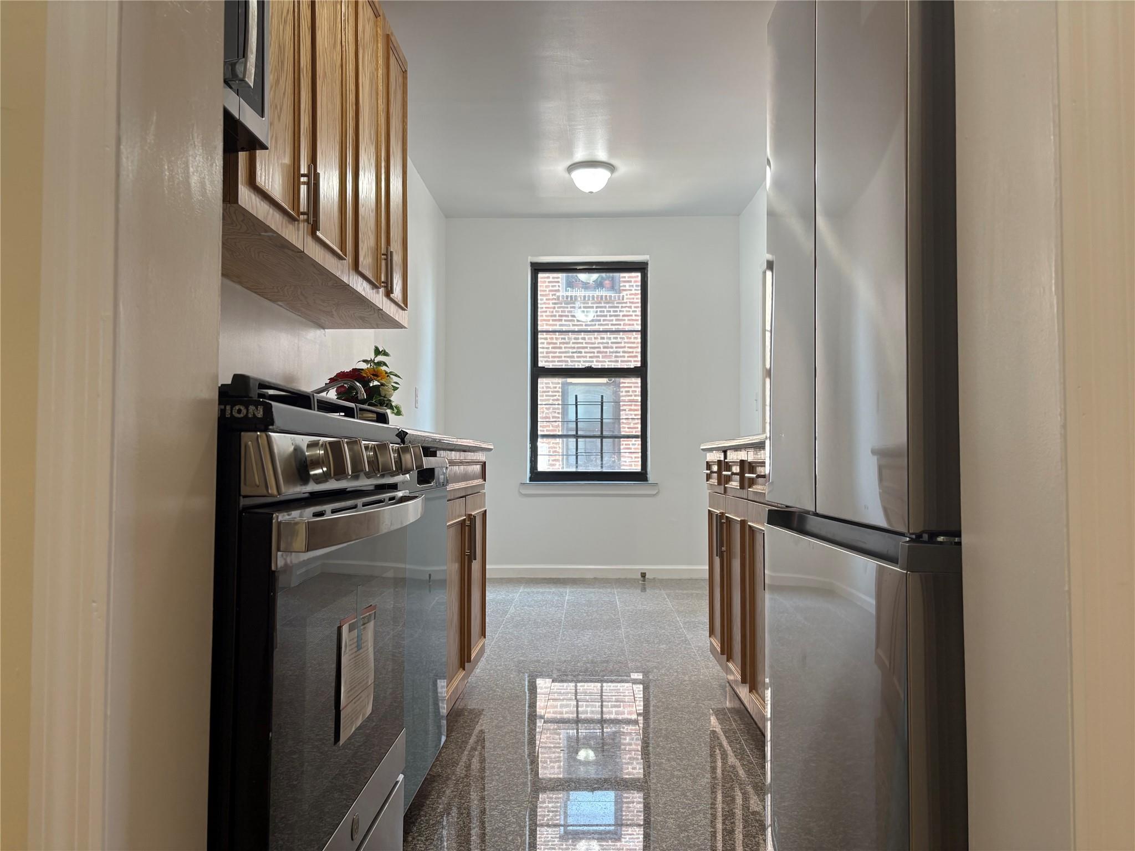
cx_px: 568
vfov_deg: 53.1
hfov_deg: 67.3
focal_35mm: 26
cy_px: 426
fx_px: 852
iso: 64
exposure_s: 1/60
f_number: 1.6
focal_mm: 5.96
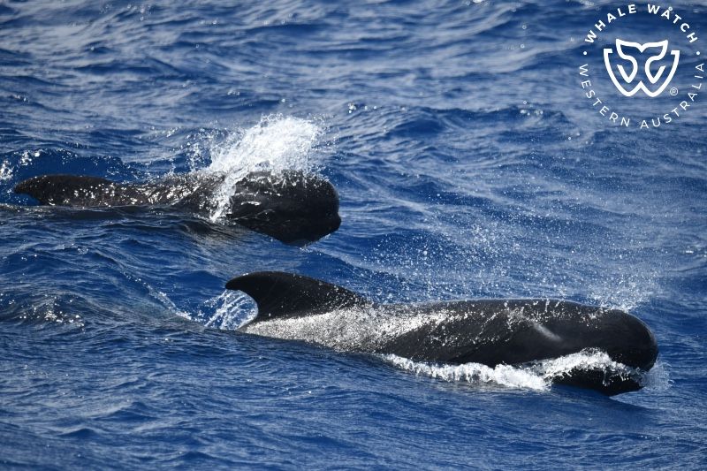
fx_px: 8835
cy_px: 236
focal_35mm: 450
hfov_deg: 4.6
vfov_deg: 3.1
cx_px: 354
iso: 1250
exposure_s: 1/8000
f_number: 6
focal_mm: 450
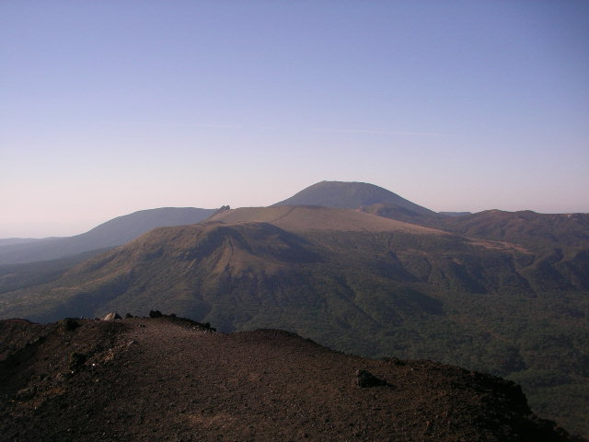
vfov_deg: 38.7
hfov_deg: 50.1
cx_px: 294
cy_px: 221
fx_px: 630
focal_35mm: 37
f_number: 2.8
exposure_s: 1/250
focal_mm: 5.7
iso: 50
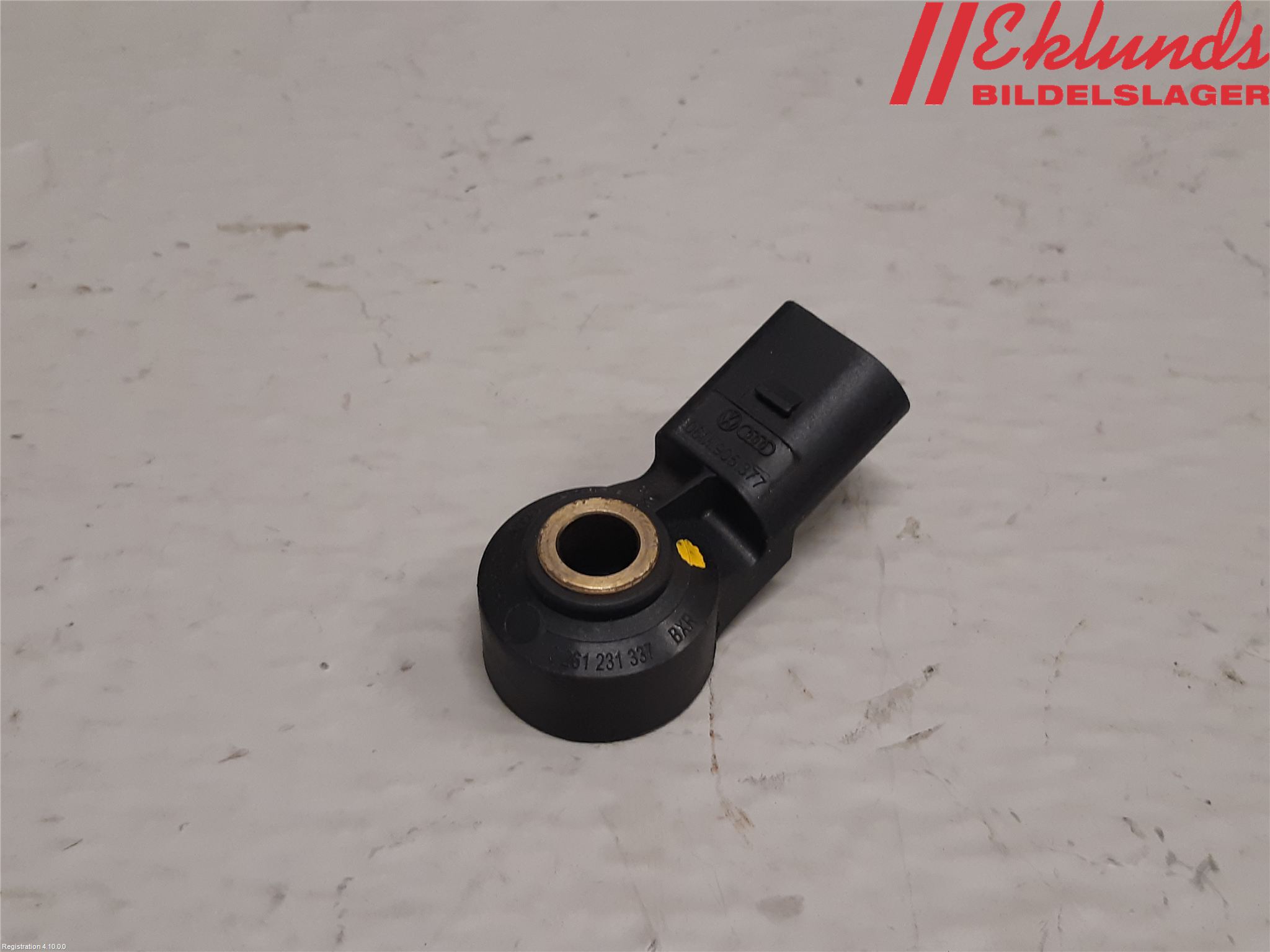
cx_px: 635
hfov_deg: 67.3
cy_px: 476
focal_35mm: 26
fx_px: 954
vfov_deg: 53.1
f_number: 1.7
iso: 100
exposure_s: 1/50
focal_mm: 3.93
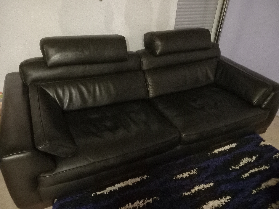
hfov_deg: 65.3
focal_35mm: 27
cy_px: 104
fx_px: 218
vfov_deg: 51.4
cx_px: 140
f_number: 1.8
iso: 4000
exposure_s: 1/10
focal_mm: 4
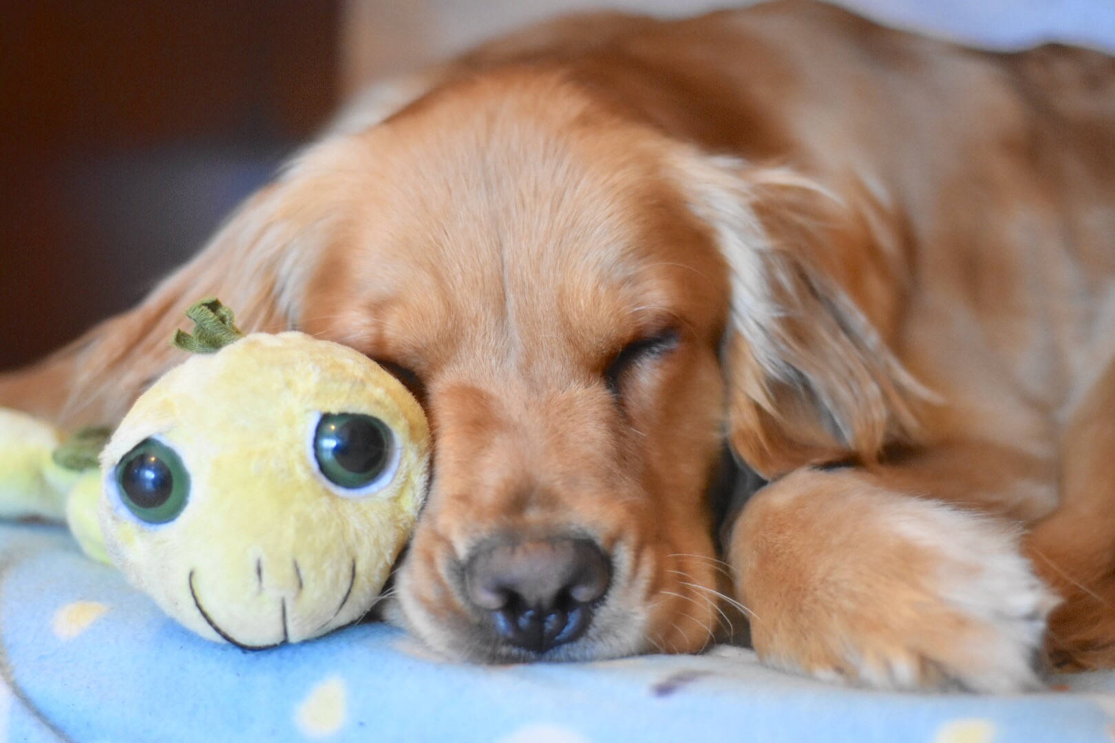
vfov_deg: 18.2
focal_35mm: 75
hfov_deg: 27.0
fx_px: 2323
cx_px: 558
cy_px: 372
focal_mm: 50
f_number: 1.8
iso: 2800
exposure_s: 1/250
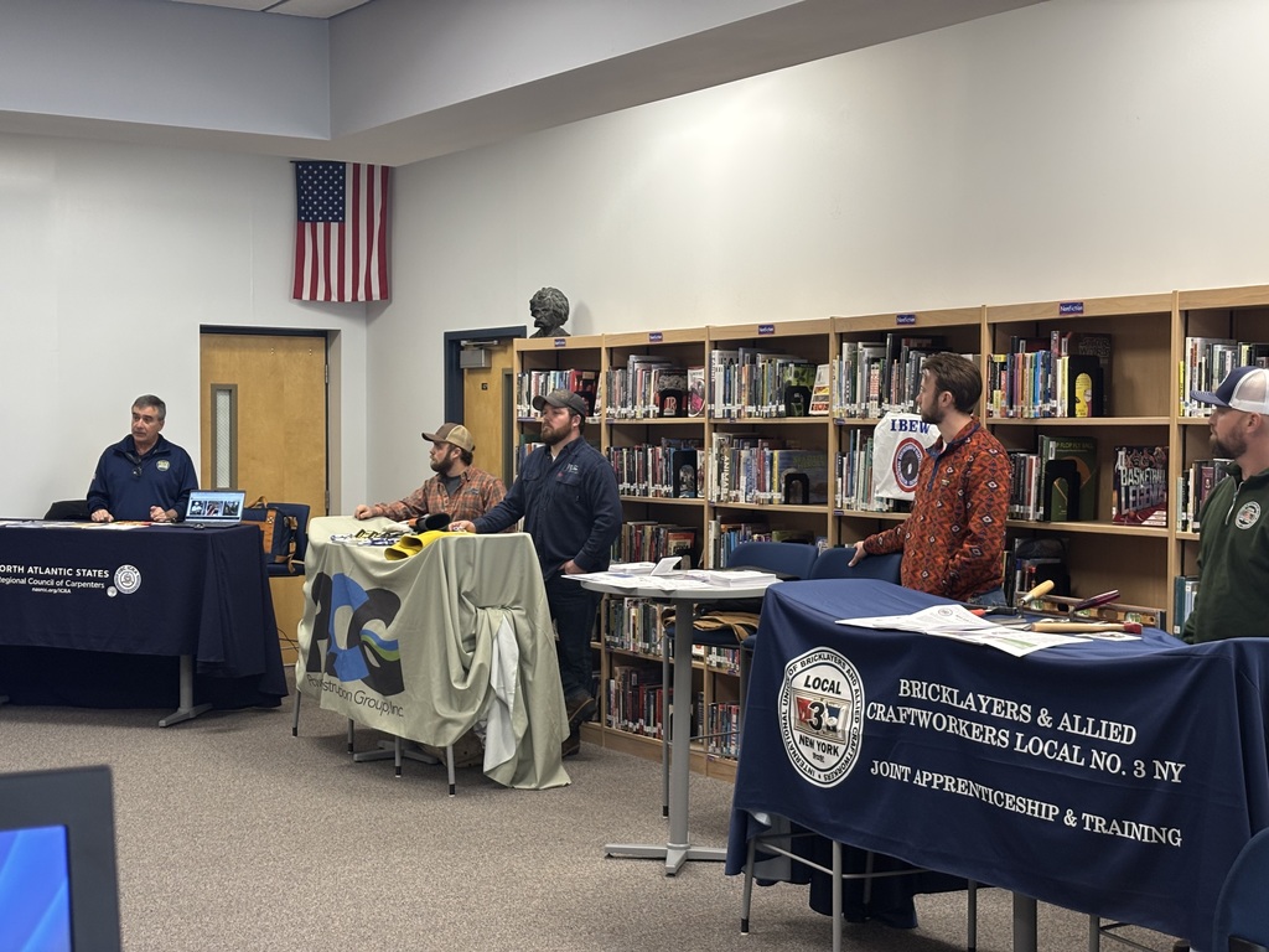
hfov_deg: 36.8
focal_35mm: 52
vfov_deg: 28.0
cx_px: 634
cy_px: 476
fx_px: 1906
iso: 100
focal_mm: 5.96
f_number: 1.6
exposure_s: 1/60
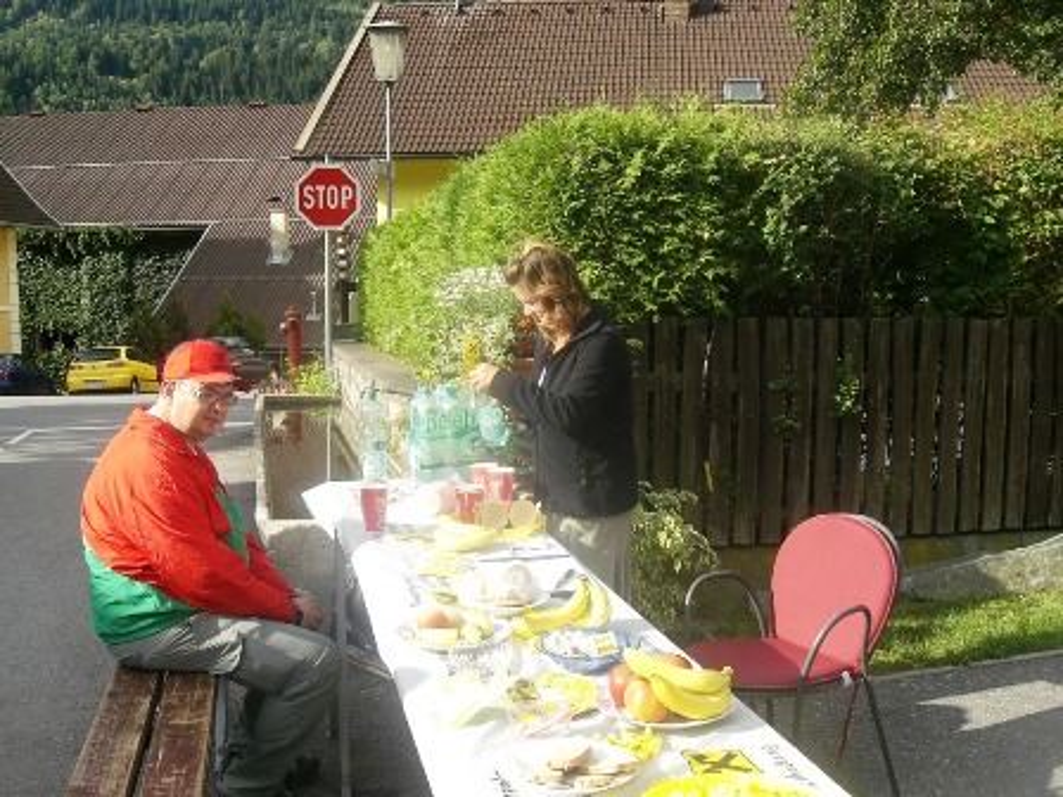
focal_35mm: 38
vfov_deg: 37.7
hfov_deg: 49.0
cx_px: 532
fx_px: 1167
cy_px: 398
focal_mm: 6.3
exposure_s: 1/320
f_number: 4.4
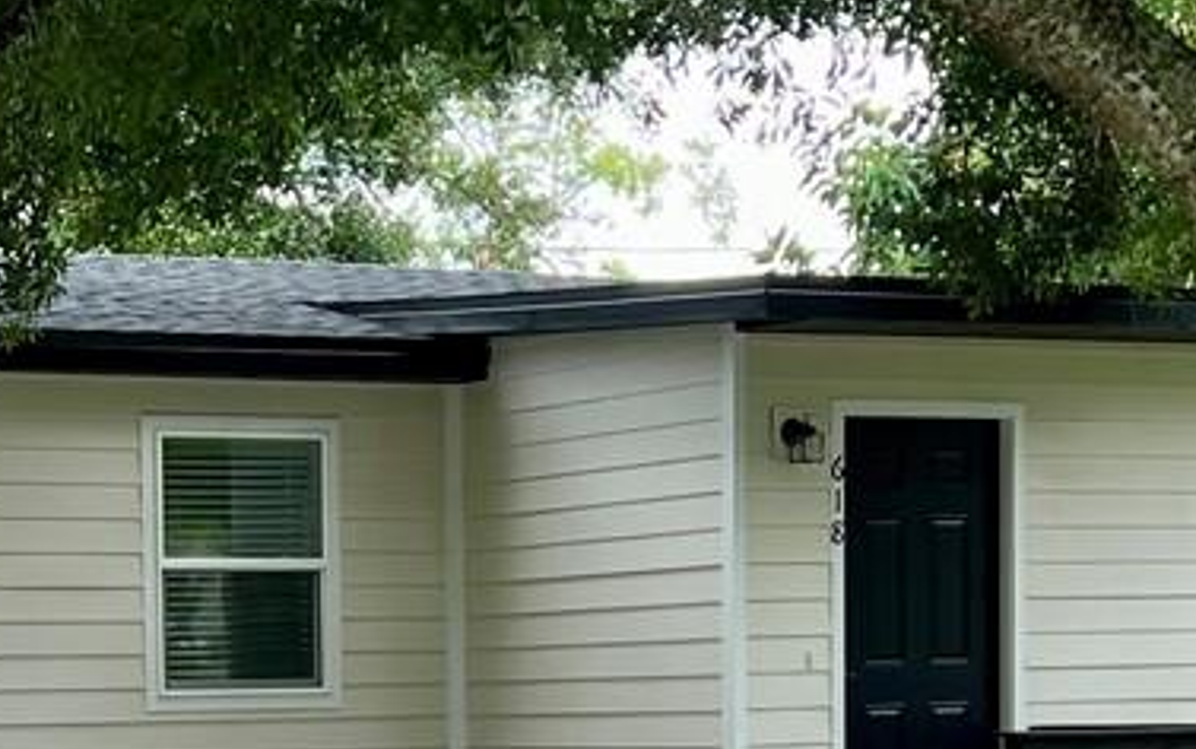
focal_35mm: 117
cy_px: 1006
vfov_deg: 10.9
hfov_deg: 17.7
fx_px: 3815
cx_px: 257
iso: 40
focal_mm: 5.7
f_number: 1.5
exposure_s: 1/209
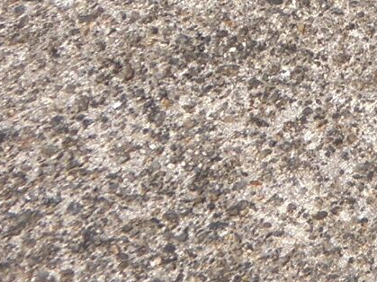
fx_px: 3125
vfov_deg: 5.0
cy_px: -403
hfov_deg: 6.3
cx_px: 1144
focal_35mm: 287
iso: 100
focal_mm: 8.6
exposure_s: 1/200
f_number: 3.9
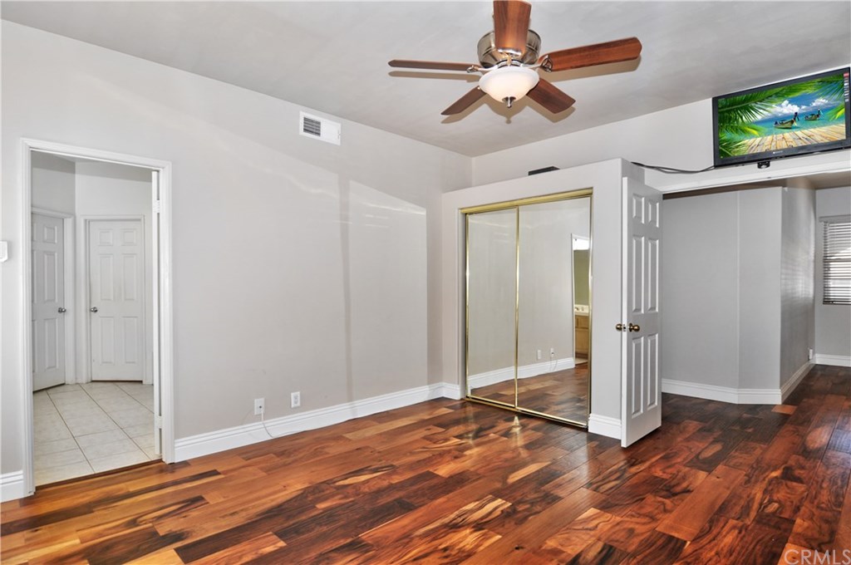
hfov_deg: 90.1
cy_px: 282
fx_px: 425
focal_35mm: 18
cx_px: 426
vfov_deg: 67.2
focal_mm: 12
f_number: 6.3
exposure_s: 1/60
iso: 400
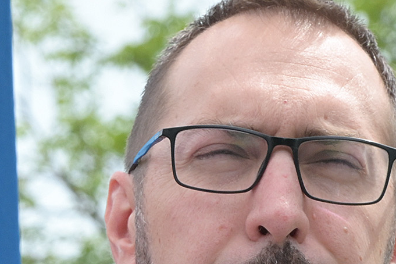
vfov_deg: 2.3
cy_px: 652
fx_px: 6654
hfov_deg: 3.4
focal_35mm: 605
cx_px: -459
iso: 320
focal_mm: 103
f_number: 11
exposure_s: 1/250
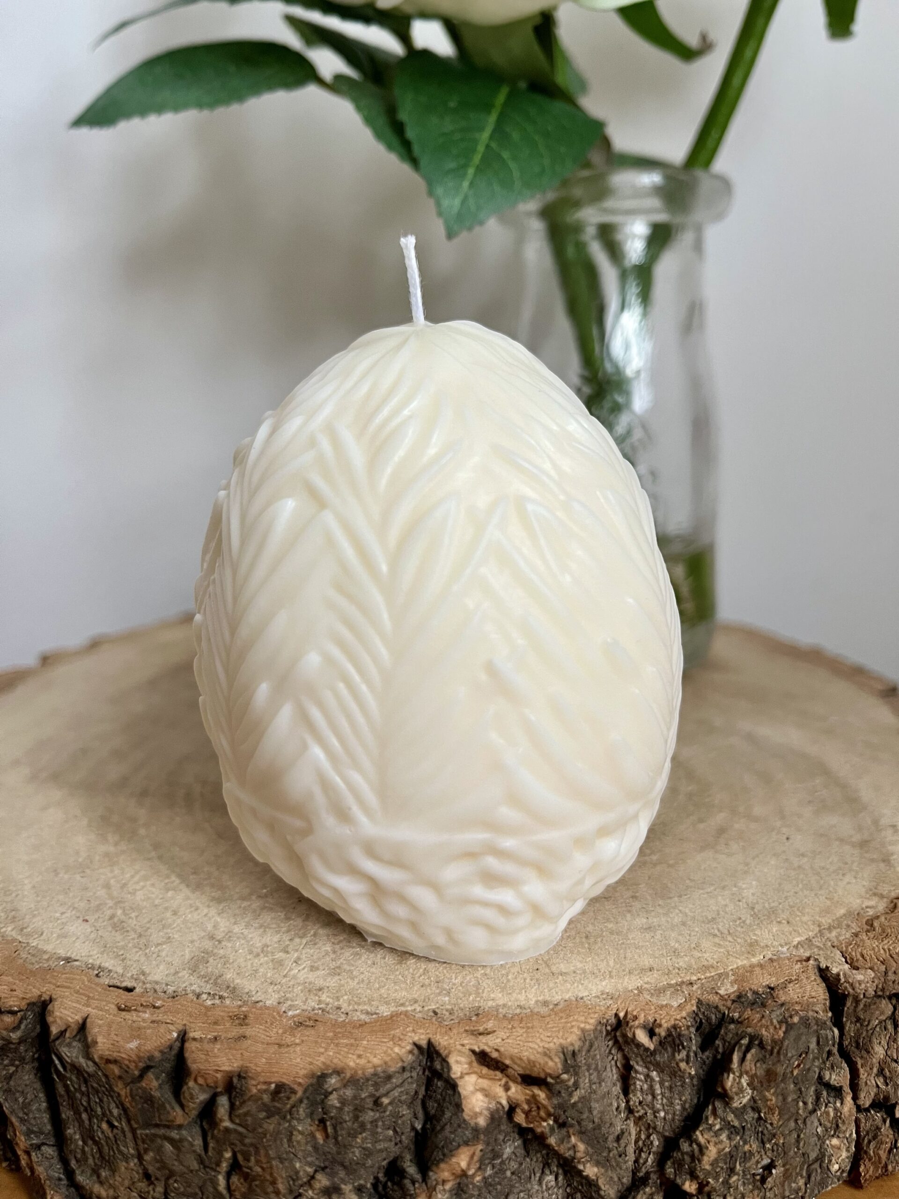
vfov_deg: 67.3
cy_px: 600
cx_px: 450
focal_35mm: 26
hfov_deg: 53.1
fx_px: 900
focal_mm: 5.1
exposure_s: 1/84
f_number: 1.6
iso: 125
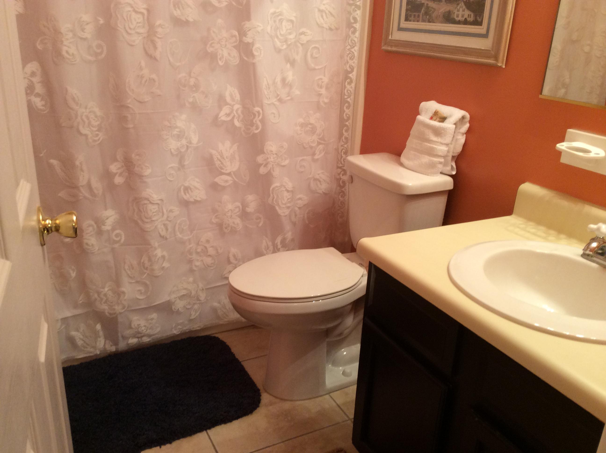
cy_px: 226
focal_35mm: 33
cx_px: 303
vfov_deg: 42.8
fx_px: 577
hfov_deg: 55.4
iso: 80
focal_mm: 3.3
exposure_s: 1/24
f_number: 2.4
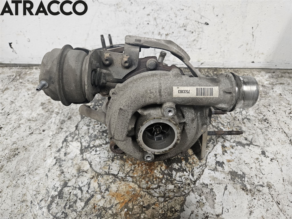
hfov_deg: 73.9
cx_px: 146
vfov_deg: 58.9
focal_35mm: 23
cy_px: 110
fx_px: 194
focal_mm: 5.4
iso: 400
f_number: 1.8
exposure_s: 1/100
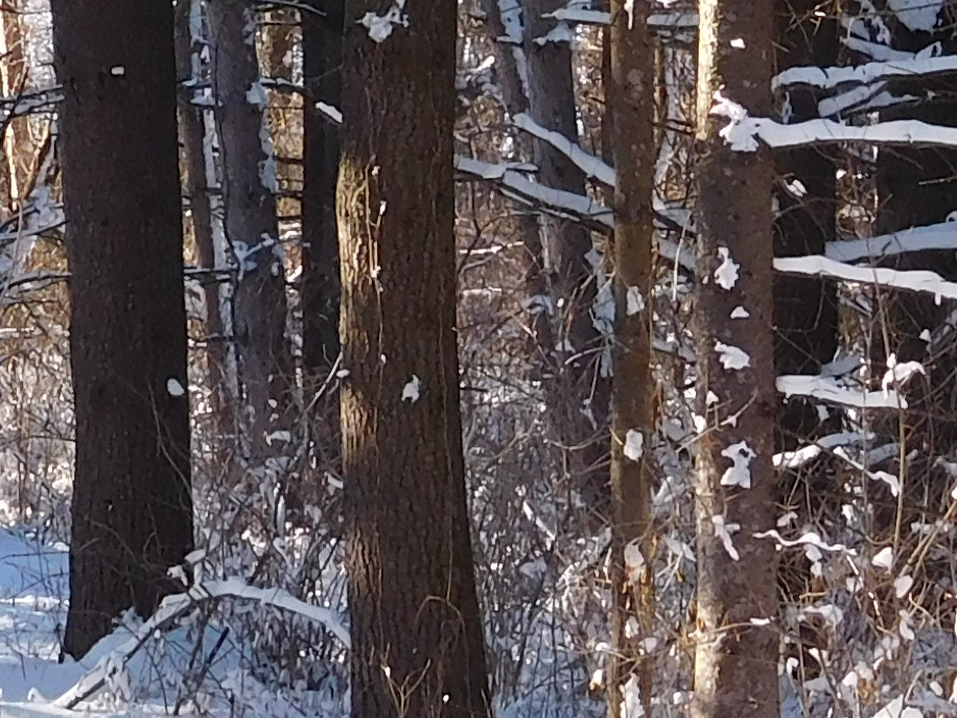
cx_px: 328
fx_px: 9731
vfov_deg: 4.2
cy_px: 390
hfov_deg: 5.6
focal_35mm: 352
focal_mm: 12.5
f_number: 4.5
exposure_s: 1/125
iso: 125
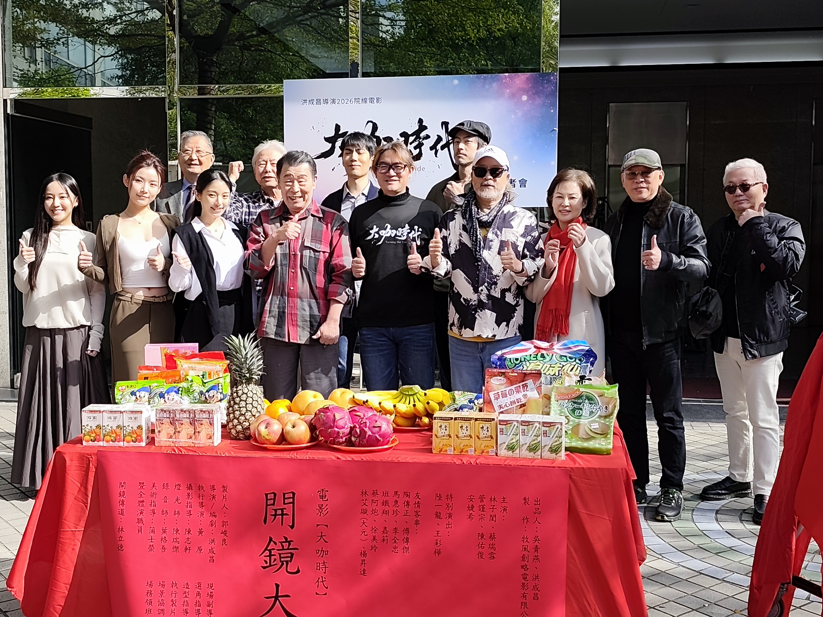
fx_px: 1046
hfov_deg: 42.9
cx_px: 412
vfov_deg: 32.9
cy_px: 308
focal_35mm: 44
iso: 50
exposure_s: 1/649
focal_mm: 6.19
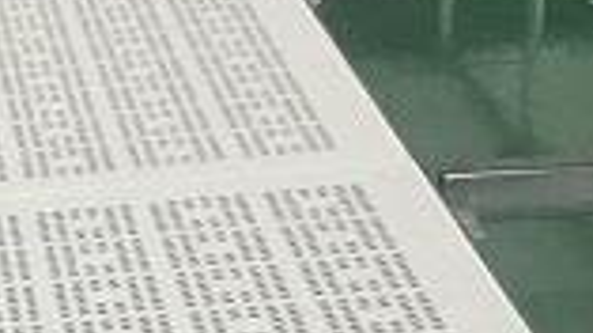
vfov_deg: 6.6
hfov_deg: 10.8
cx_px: -608
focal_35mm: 181
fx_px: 2844
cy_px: 554
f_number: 2.2
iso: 100
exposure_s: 1/33
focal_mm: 4.15
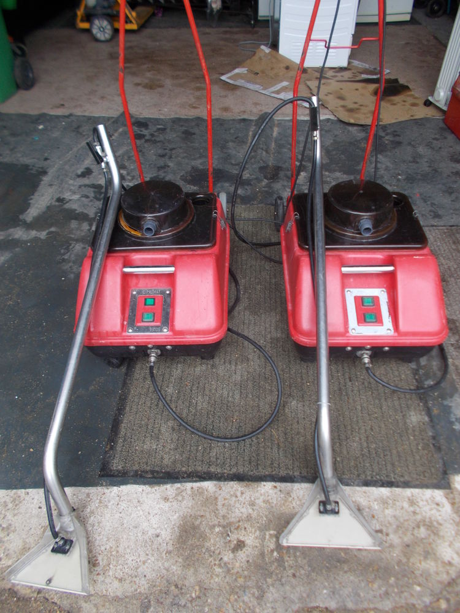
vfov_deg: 67.3
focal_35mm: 26
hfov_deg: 53.1
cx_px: 230
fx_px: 461
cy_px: 306
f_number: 3.2
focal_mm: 4.6
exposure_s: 1/40
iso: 80
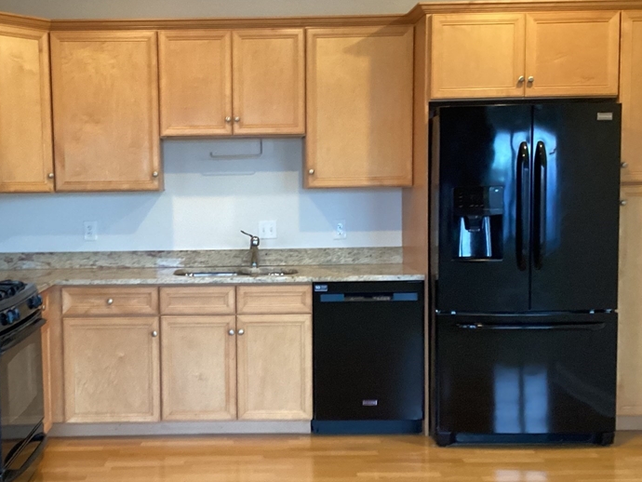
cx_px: 227
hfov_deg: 40.8
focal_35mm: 46
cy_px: 259
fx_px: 853
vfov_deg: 31.5
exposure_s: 1/60
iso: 400
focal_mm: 3.3
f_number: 2.4
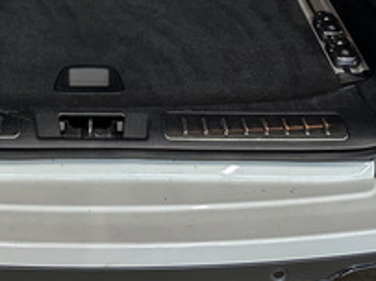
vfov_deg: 19.0
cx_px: 78
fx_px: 771
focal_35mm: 71
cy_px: -96
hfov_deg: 26.9
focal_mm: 6.86
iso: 400
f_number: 1.78
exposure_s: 1/58
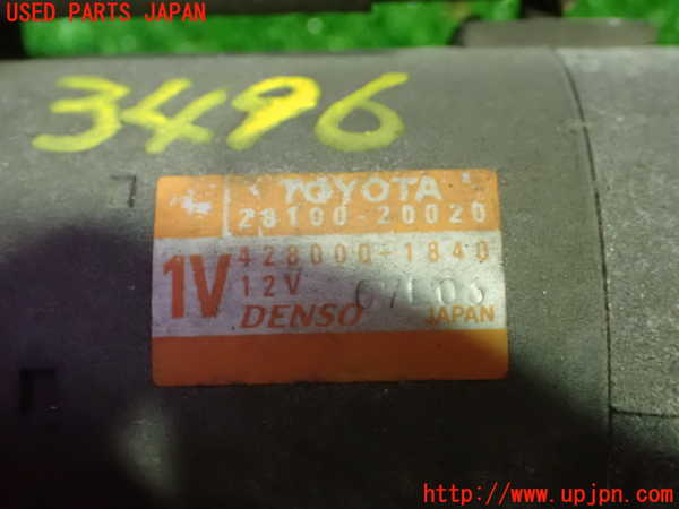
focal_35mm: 50
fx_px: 981
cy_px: 254
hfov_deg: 38.2
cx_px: 340
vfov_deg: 29.1
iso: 1600
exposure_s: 1/30
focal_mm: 9.01
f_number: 3.2
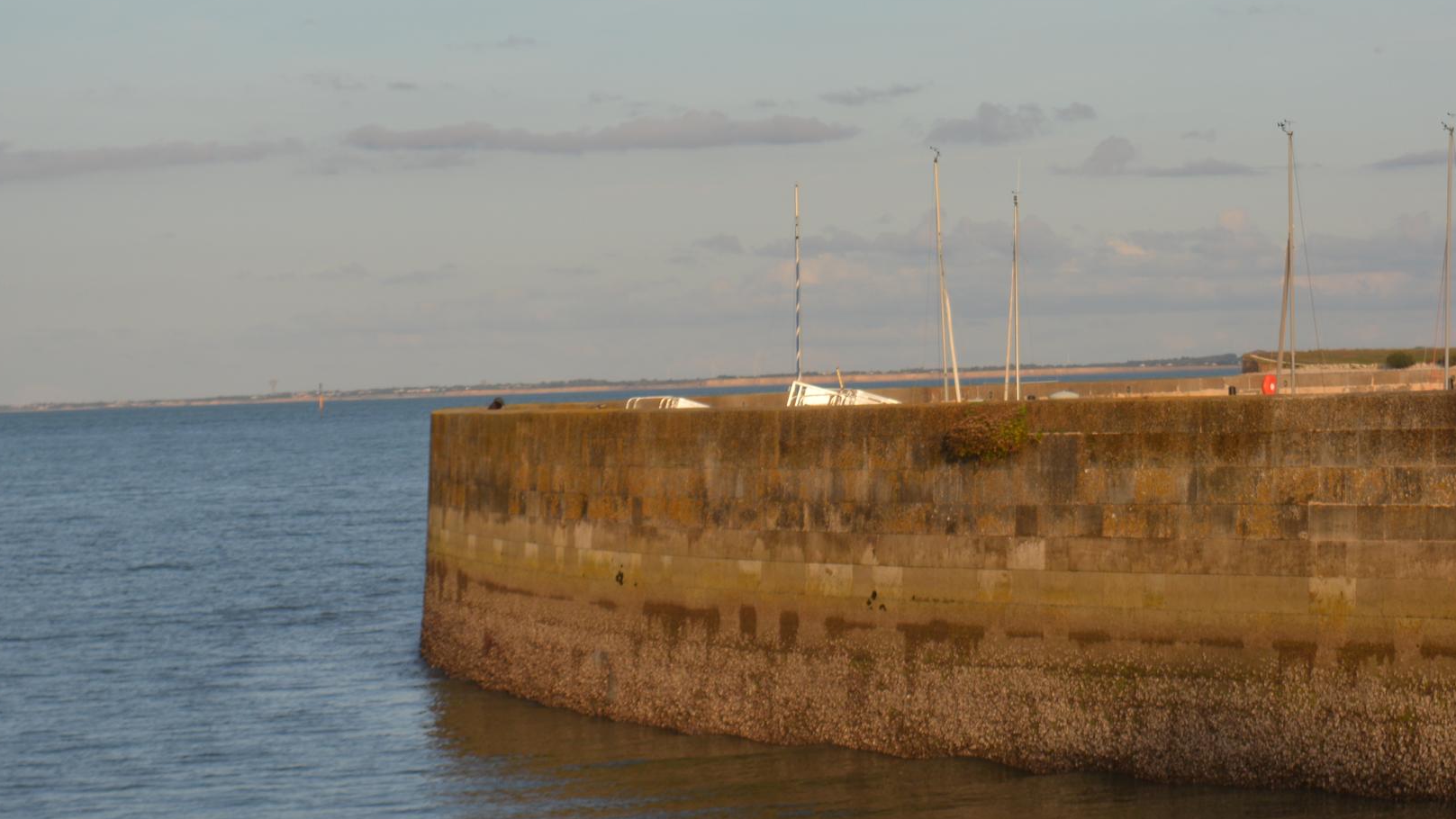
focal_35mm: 137
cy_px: 251
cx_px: 926
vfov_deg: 8.9
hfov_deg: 15.7
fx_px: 5283
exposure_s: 1/250
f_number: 8
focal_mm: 55
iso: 110
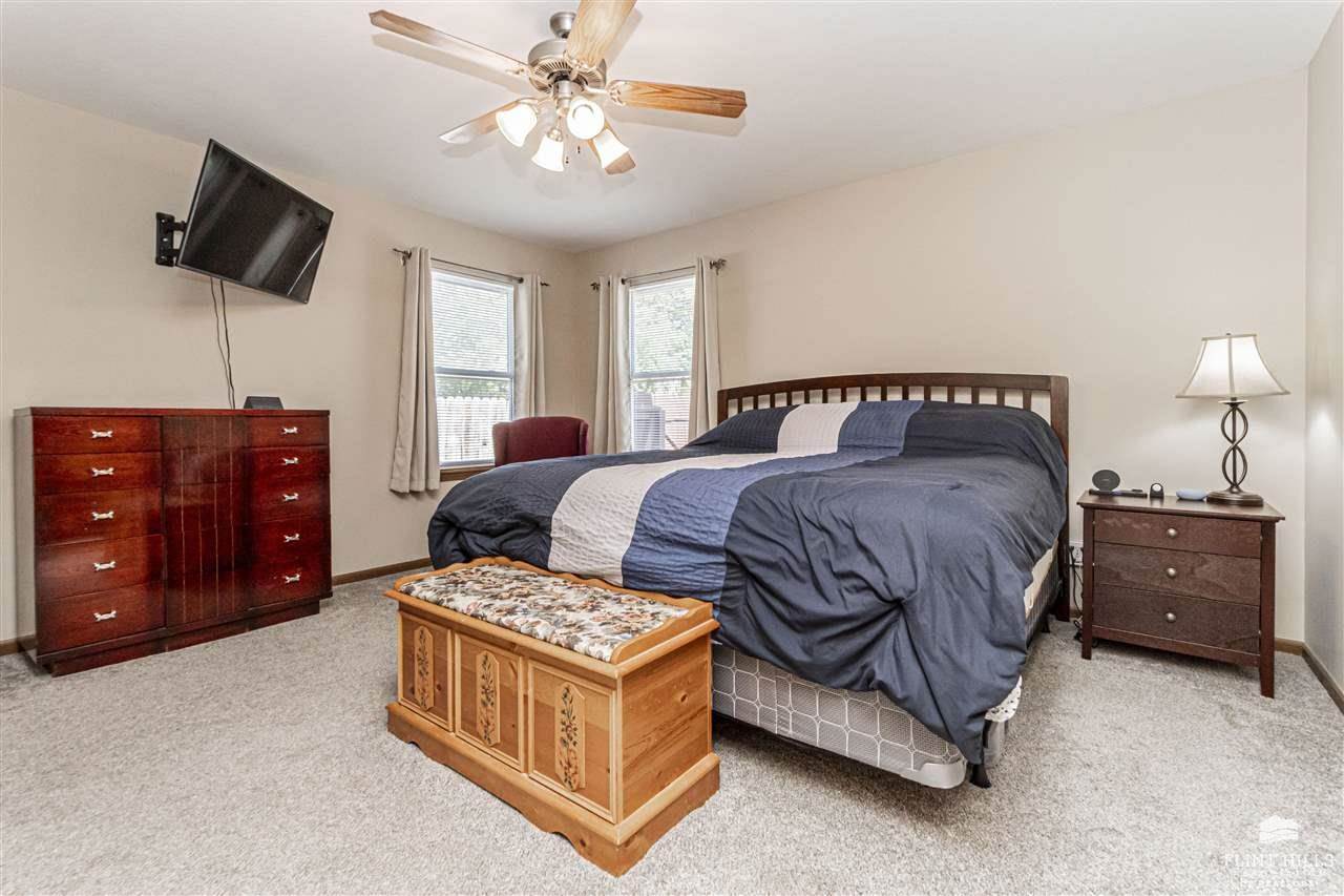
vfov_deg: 77.3
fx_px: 560
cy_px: 448
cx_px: 672
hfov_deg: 100.4
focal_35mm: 15
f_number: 10
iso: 800
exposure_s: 1/60
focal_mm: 10
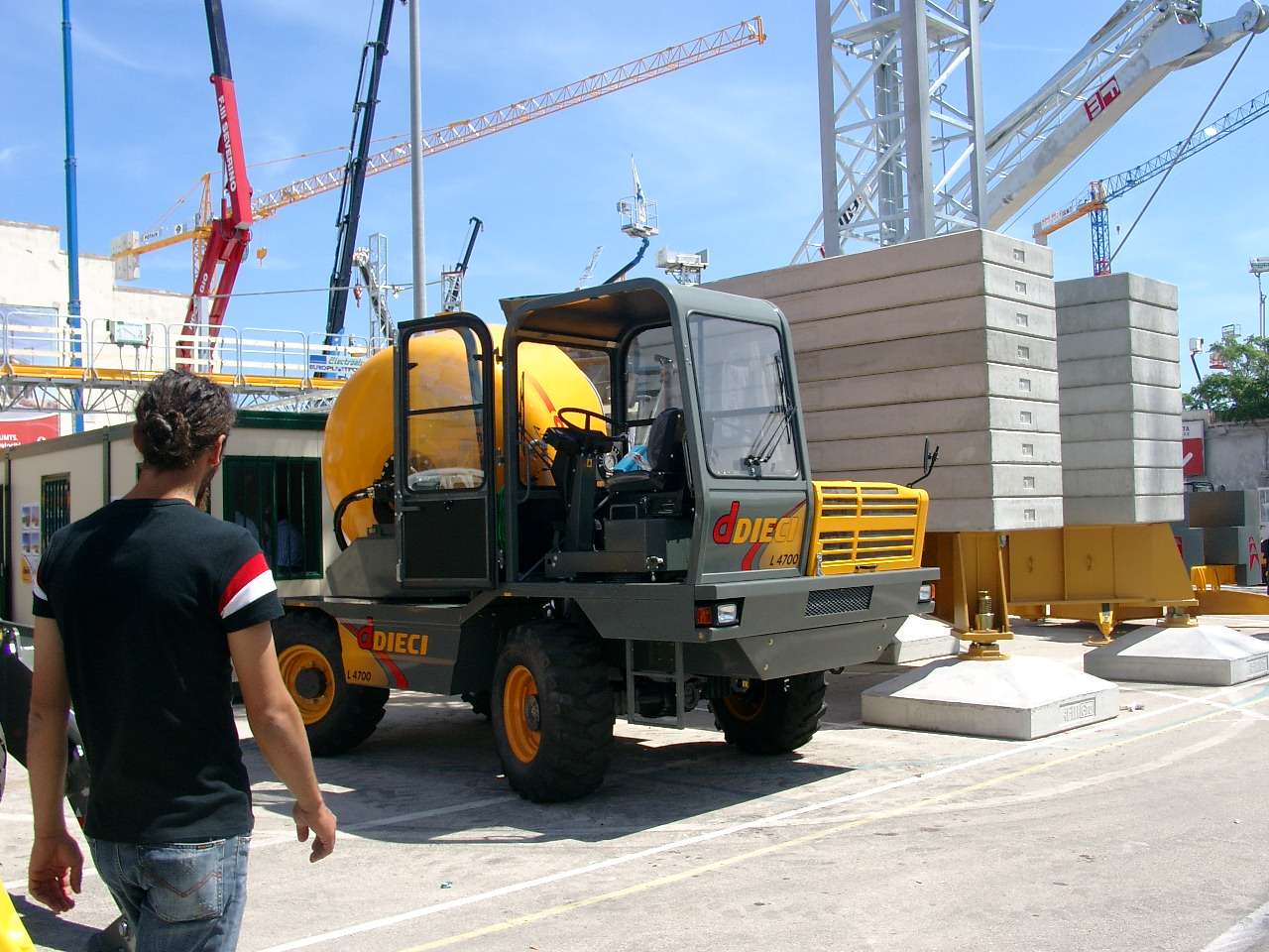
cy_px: 476
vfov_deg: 41.8
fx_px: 1246
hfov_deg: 54.0
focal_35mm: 34
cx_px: 634
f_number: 4
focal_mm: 7.13
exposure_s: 1/648
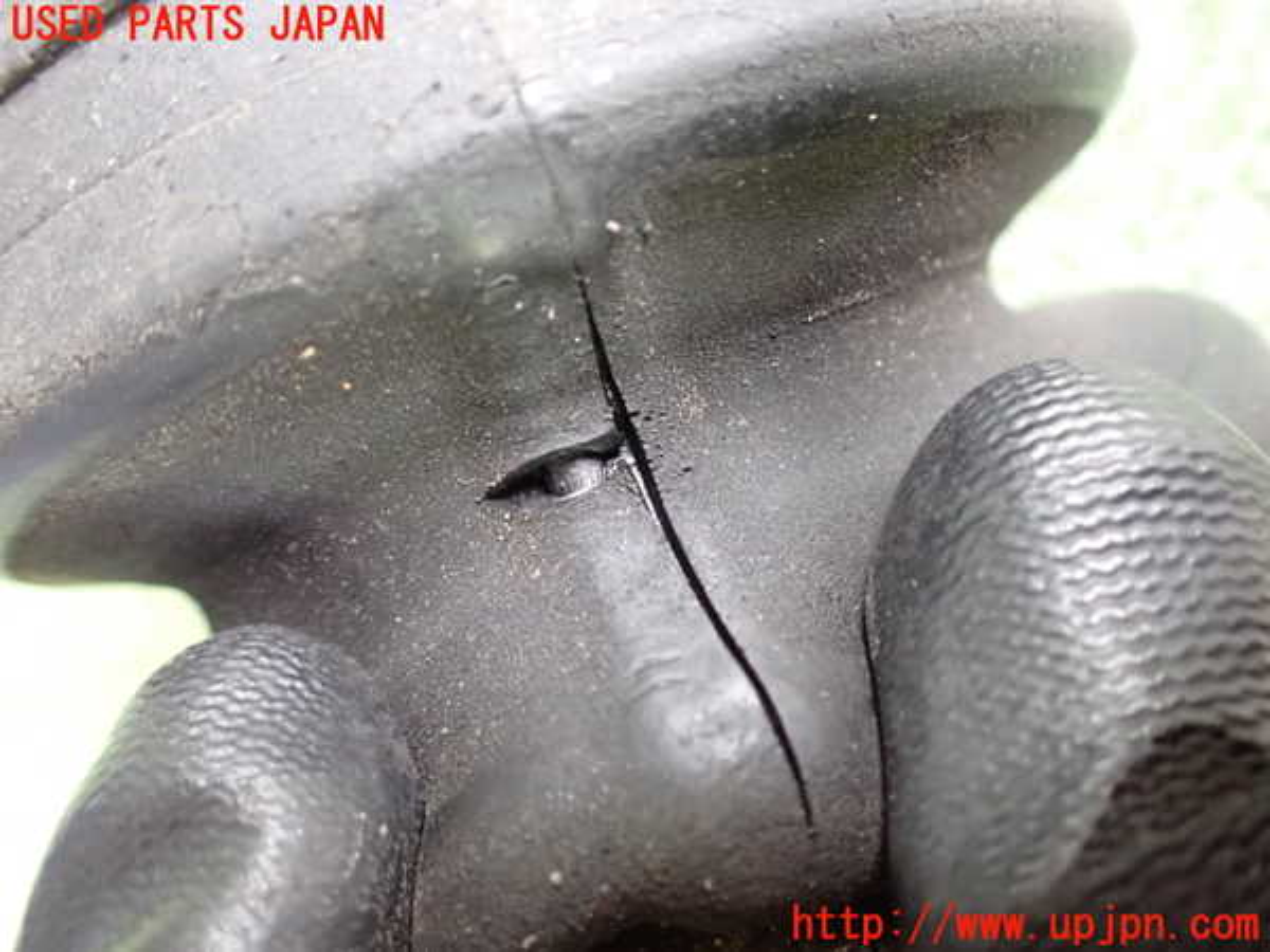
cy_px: 476
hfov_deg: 60.0
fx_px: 1101
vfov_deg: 46.8
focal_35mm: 30
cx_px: 635
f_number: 2.3
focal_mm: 5.4
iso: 1250
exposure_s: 1/30
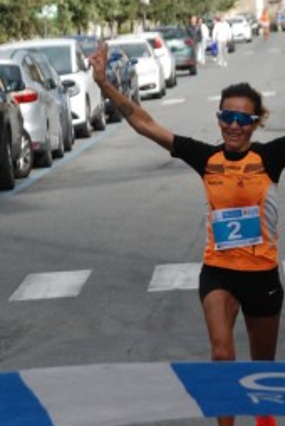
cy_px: 317
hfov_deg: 4.8
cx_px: 222
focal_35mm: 284
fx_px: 3363
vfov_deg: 7.2
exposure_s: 1/2000
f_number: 7.1
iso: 1000
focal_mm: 80
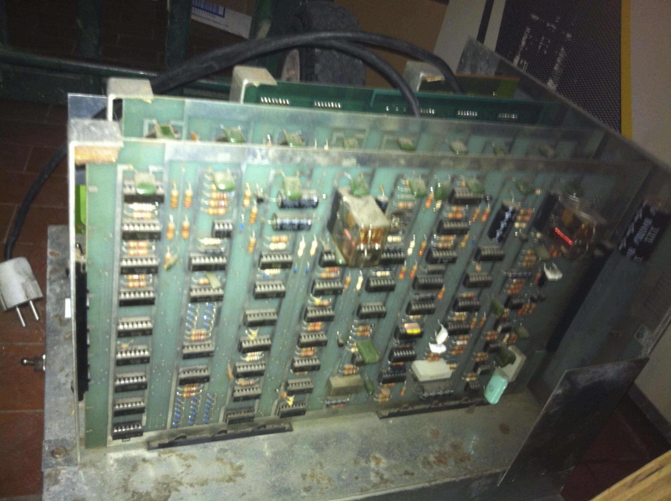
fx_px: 677
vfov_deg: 40.6
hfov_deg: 52.7
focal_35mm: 35
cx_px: 336
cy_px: 250
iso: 125
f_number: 2.8
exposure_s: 1/15
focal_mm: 3.85
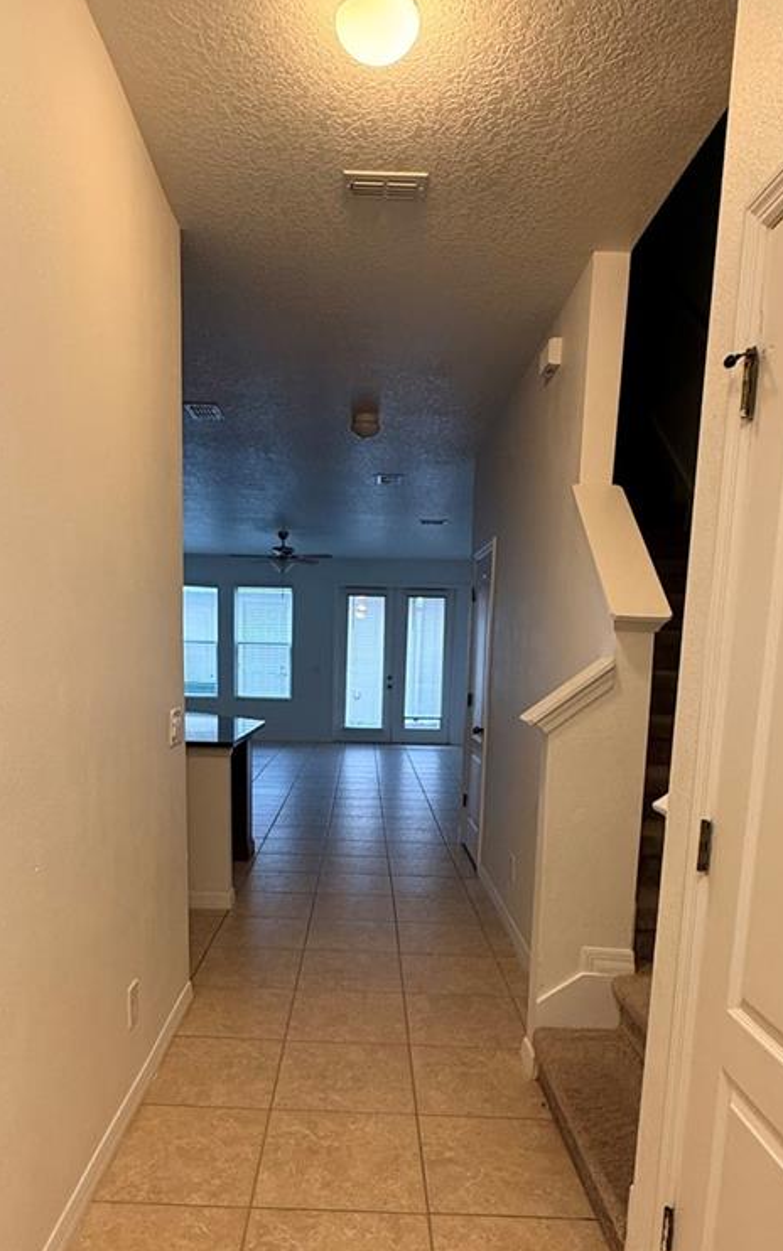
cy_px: 796
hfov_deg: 51.0
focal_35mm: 24
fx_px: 819
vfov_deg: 73.3
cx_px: 349
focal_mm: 2.22
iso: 320
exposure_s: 1/60
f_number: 2.2
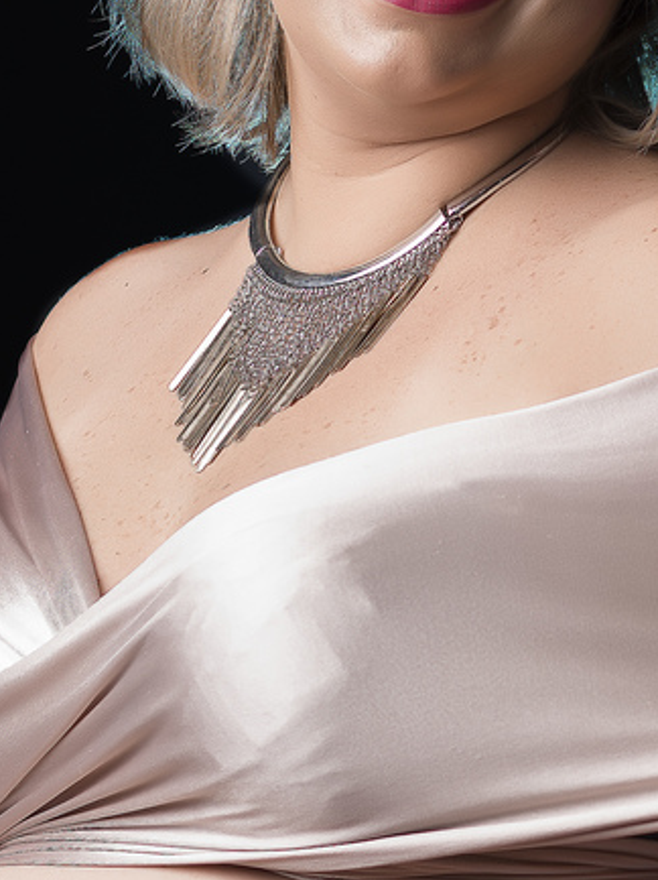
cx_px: 741
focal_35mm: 340
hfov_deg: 4.4
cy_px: 522
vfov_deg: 5.8
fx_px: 8630
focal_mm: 85
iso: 50
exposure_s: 1/125
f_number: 4
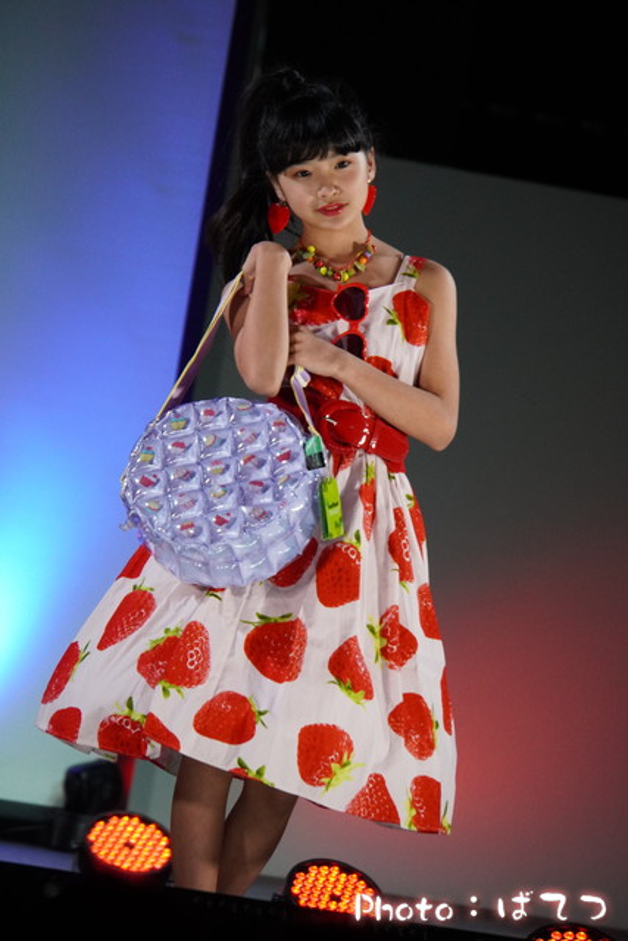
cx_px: 314
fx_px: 7845
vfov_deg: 6.9
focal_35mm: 300
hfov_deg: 4.6
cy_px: 470
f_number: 7.1
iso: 2500
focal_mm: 200
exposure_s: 1/320
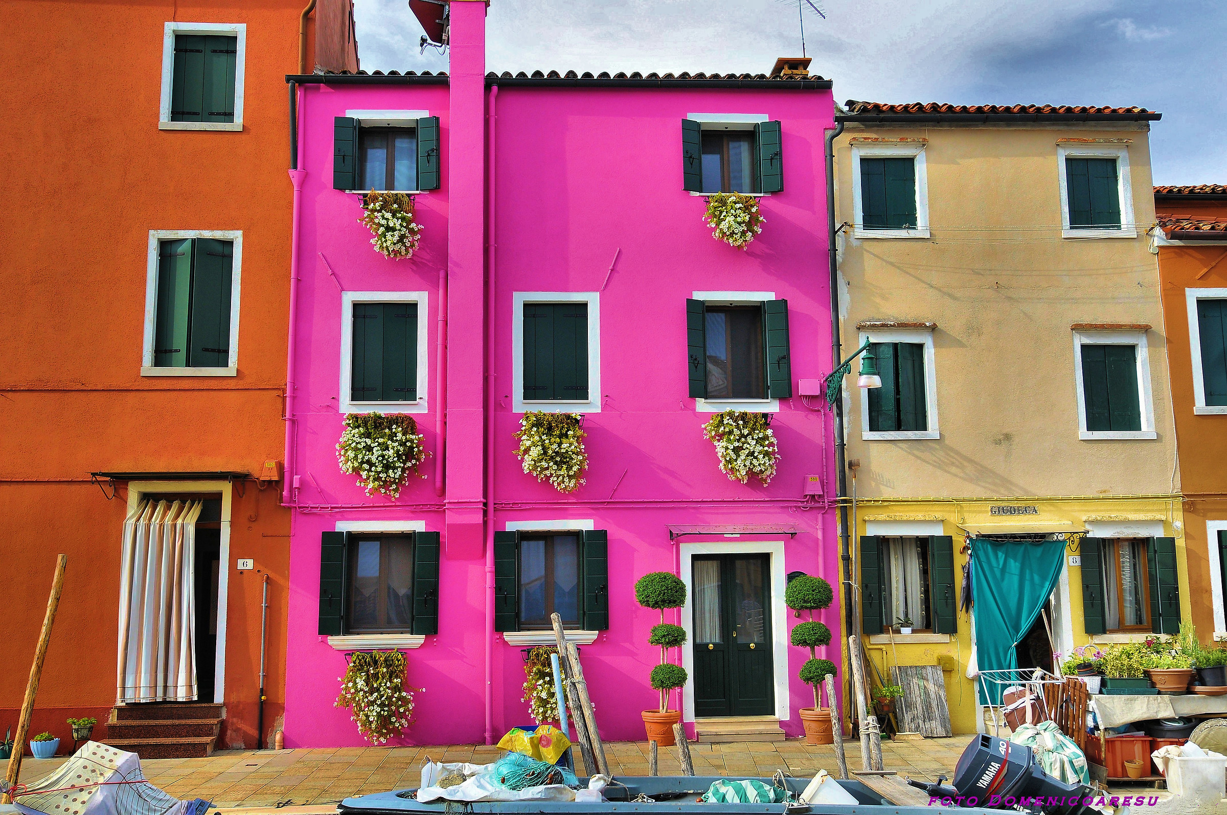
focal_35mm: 36
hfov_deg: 53.2
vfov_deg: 36.8
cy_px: 408
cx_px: 614
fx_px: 1225
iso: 200
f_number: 9
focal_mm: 24
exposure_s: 1/320
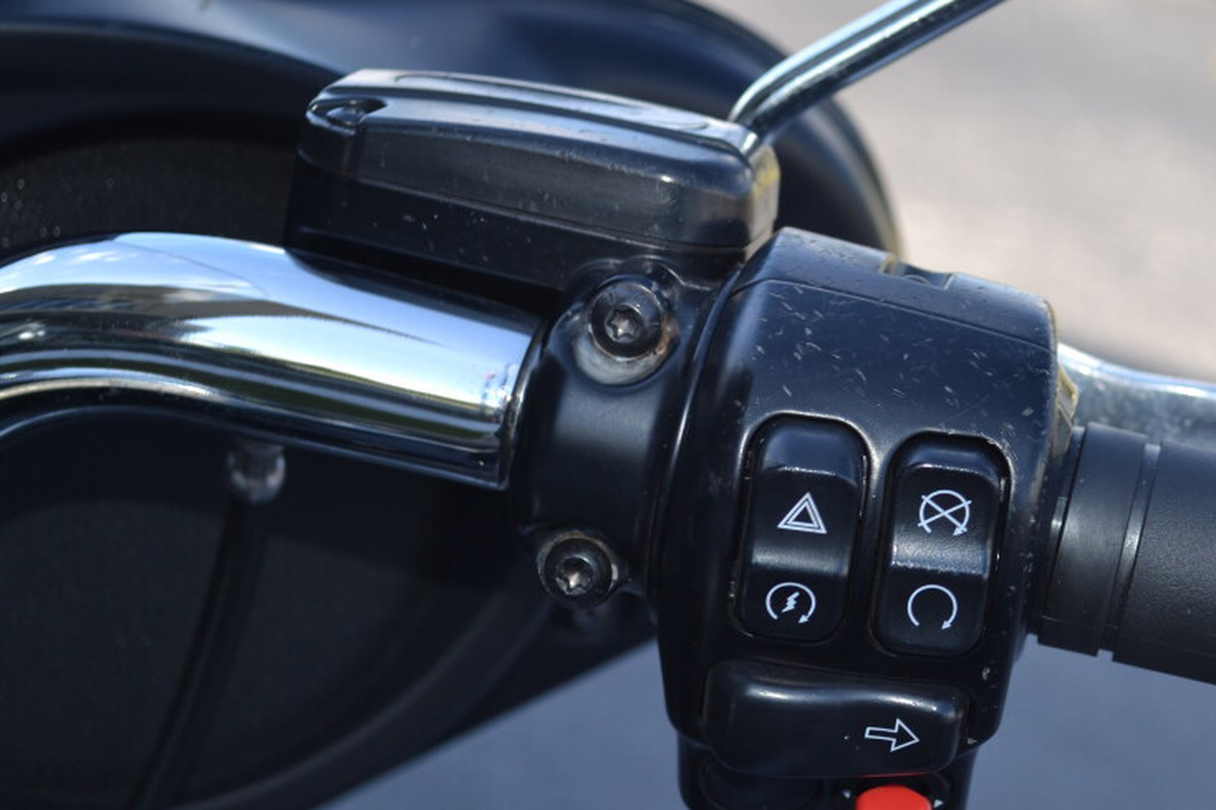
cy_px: 374
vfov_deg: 15.9
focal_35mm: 86
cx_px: 936
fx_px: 2898
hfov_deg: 23.4
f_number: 5
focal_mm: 35
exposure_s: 1/160
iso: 100
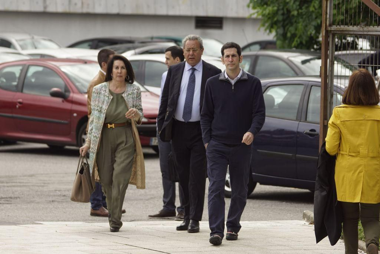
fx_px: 2533
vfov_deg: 5.7
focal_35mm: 240
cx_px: 190
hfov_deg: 8.6
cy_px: 127
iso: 100
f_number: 5
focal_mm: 160
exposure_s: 1/250
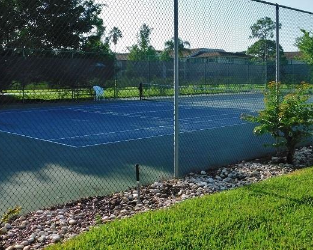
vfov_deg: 32.9
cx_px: 195
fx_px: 417
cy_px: 72
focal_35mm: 45
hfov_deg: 40.9
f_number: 3.2
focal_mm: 5.3
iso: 125
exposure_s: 1/1000
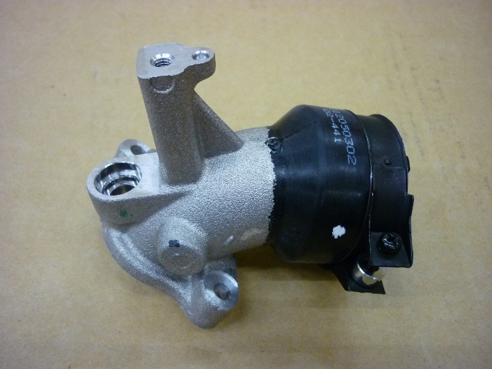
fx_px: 469
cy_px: 184
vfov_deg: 42.9
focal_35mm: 33
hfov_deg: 55.4
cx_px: 246
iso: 400
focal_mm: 5.5
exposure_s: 1/25
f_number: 2.8
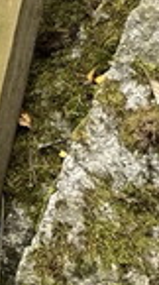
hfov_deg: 6.0
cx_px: -281
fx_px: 1417
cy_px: -252
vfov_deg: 10.7
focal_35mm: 188
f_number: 1.6
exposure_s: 1/179
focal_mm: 4.2
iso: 32
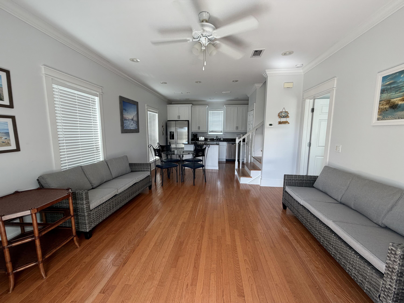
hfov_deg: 102.1
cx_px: 202
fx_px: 163
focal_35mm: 14
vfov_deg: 85.7
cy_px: 152
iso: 100
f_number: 2.2
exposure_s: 1/121
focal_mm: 2.22
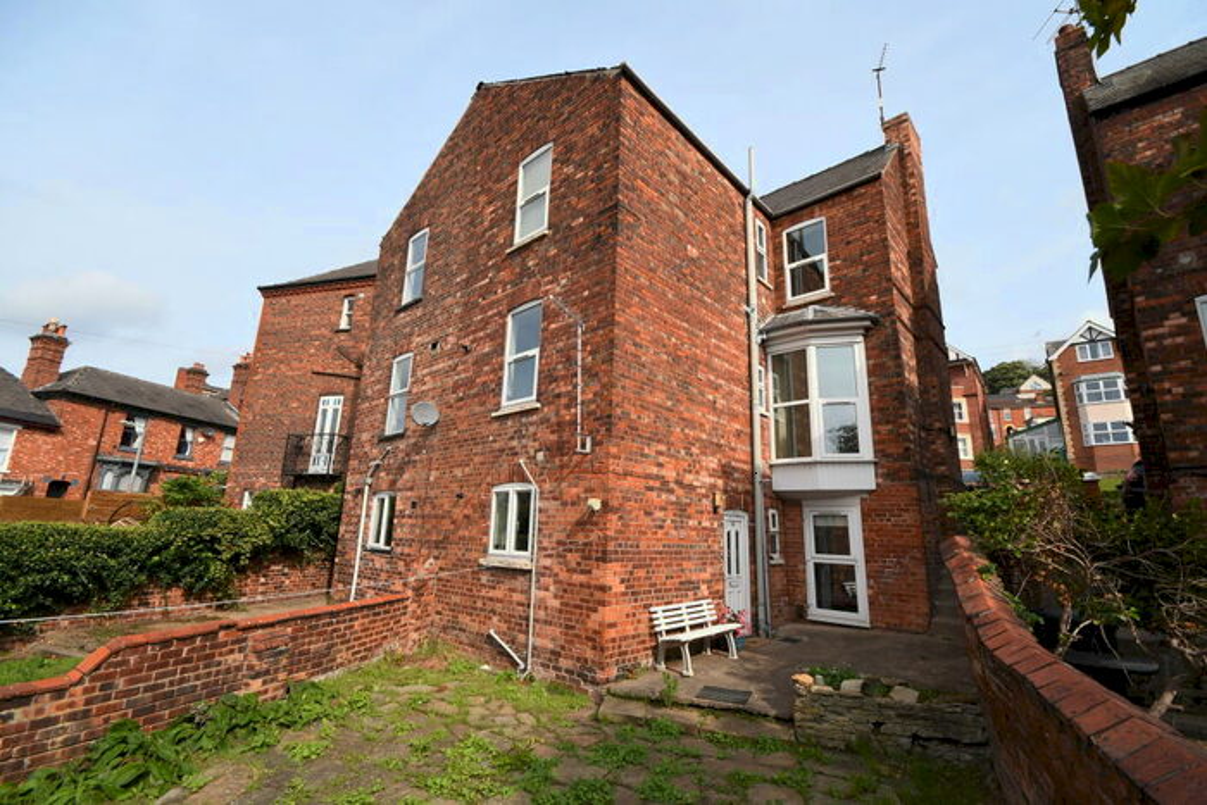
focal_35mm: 15
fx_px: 503
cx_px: 604
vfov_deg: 77.4
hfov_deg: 100.4
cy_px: 402
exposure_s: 1/640
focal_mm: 10
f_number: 13
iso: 800
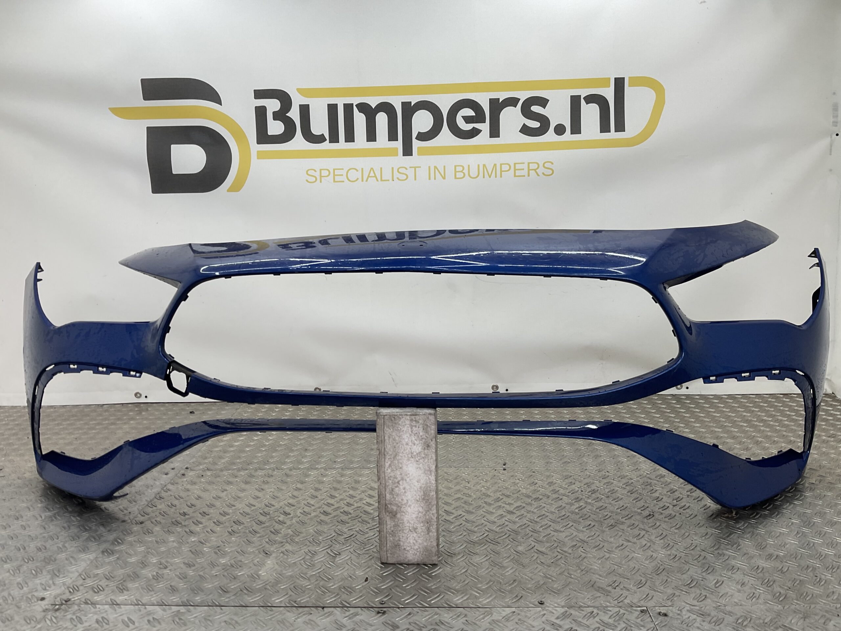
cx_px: 420
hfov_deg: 61.7
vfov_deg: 48.2
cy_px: 316
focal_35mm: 29
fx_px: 705
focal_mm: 3
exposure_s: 1/120
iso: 16
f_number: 1.8
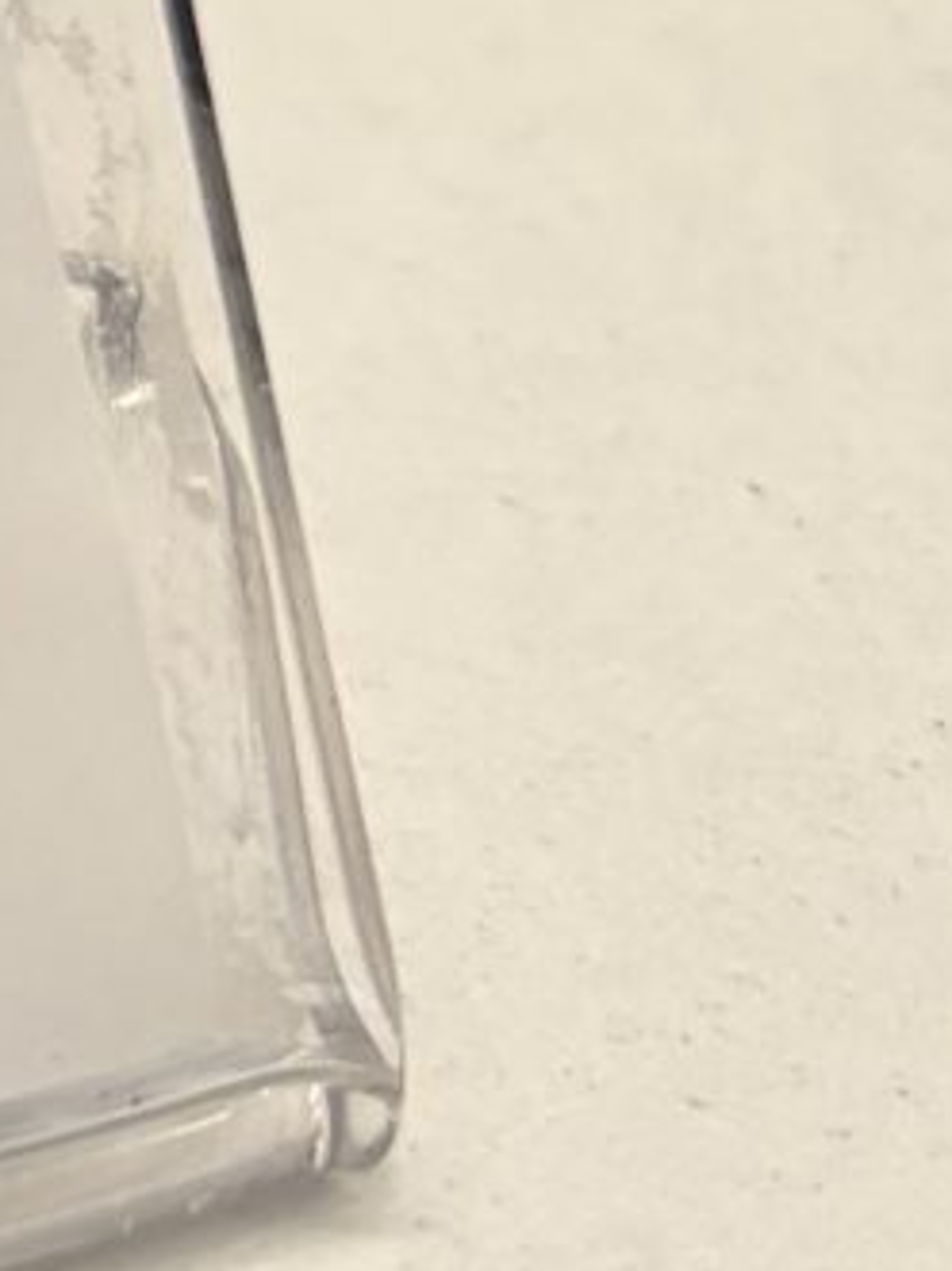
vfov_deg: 8.4
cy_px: -2442
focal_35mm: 201
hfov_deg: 6.7
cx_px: -1820
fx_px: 7375
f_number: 1.6
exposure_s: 1/100
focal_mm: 5.96
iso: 80
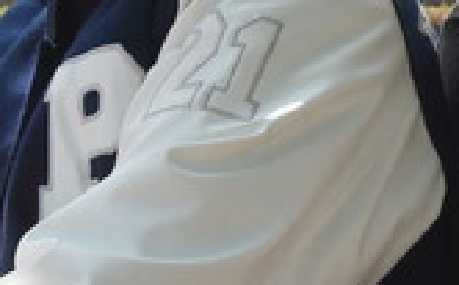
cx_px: 484
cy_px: 58
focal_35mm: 195
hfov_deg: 10.7
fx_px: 2434
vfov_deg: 6.7
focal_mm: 22
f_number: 7.1
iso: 640
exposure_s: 1/2000
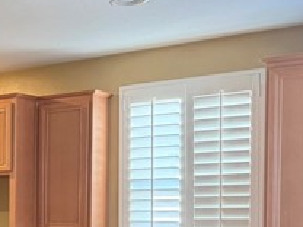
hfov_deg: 22.3
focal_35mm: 74
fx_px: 648
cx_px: -135
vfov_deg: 19.2
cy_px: 239
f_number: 1.78
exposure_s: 1/60
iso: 640
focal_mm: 6.76
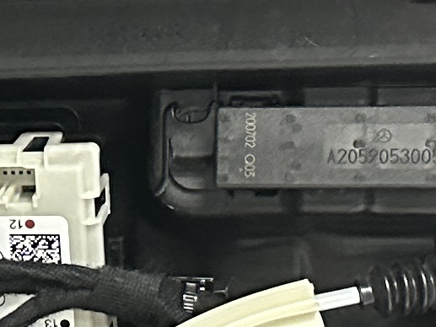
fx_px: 2356
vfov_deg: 7.9
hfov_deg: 10.3
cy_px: 280
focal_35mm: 187
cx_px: -202
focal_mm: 6.86
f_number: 1.78
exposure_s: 1/60
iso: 800
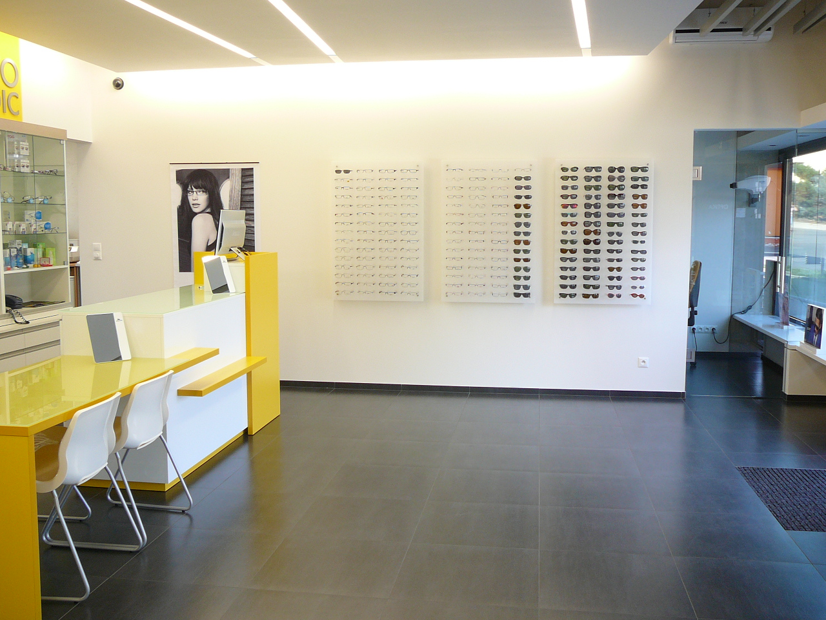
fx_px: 835
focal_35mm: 35
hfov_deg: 52.6
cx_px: 413
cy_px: 310
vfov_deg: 40.7
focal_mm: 5.2
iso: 80
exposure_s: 1/30
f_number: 2.8
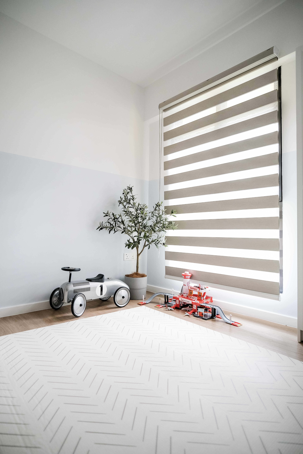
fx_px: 252
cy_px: 227
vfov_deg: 84.0
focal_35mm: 20
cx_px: 152
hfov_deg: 61.9
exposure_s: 1/400
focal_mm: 13
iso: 800
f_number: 1.4
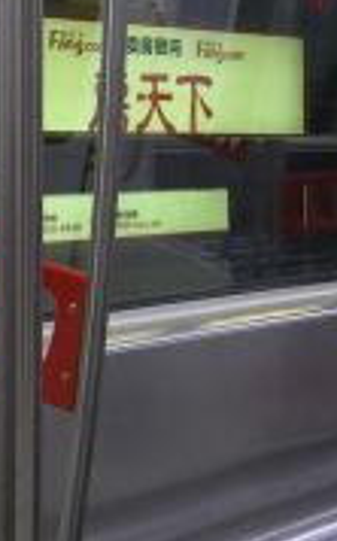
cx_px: 583
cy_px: 84
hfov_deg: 10.3
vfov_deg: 17.1
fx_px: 1781
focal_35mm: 121
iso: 50
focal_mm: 4.15
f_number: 2.2
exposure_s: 1/33
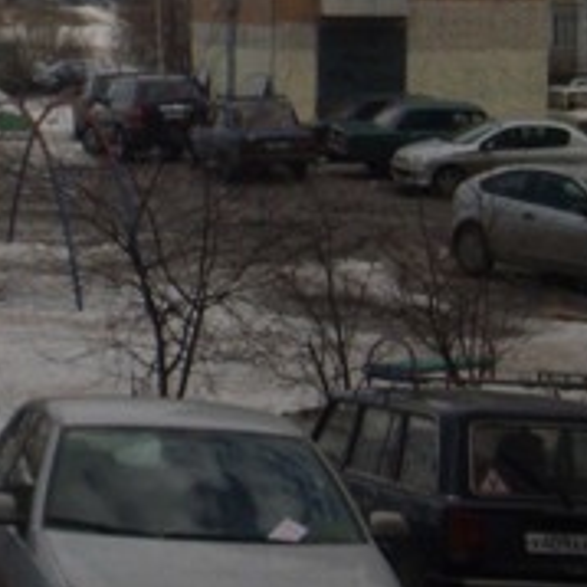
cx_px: 85
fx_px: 2878
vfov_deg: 11.6
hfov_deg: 11.6
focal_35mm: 150
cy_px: 62
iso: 64
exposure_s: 1/625
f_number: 5.7
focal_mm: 6.4
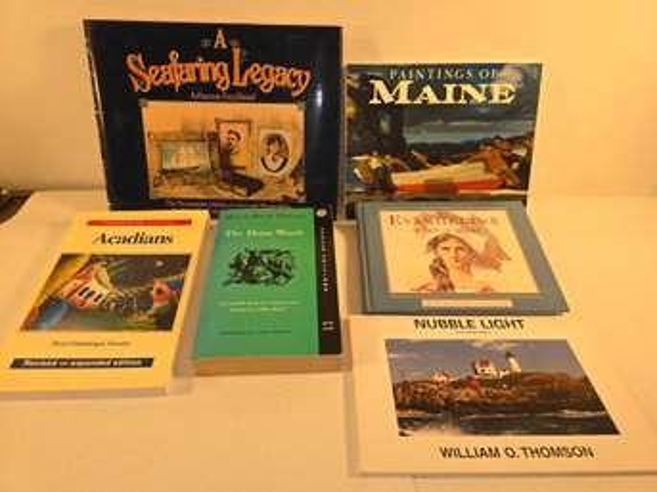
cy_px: 246
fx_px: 436
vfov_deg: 58.8
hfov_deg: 73.9
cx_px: 328
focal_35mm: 23
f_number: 1.7
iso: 40
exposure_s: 1/60
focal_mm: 6.3
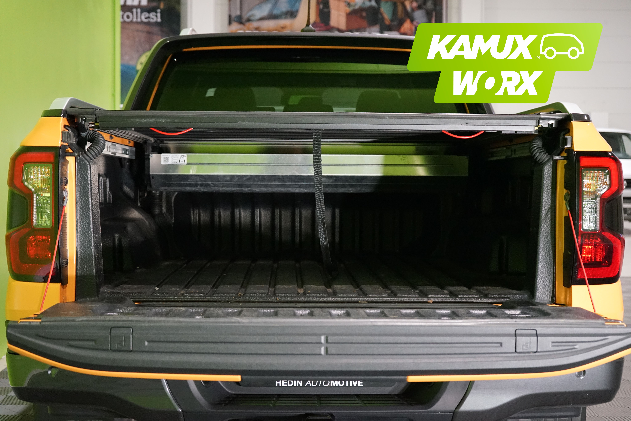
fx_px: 946
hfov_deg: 36.9
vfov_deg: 25.1
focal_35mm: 54
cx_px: 316
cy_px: 210
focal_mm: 54
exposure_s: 1/160
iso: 5000
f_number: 5
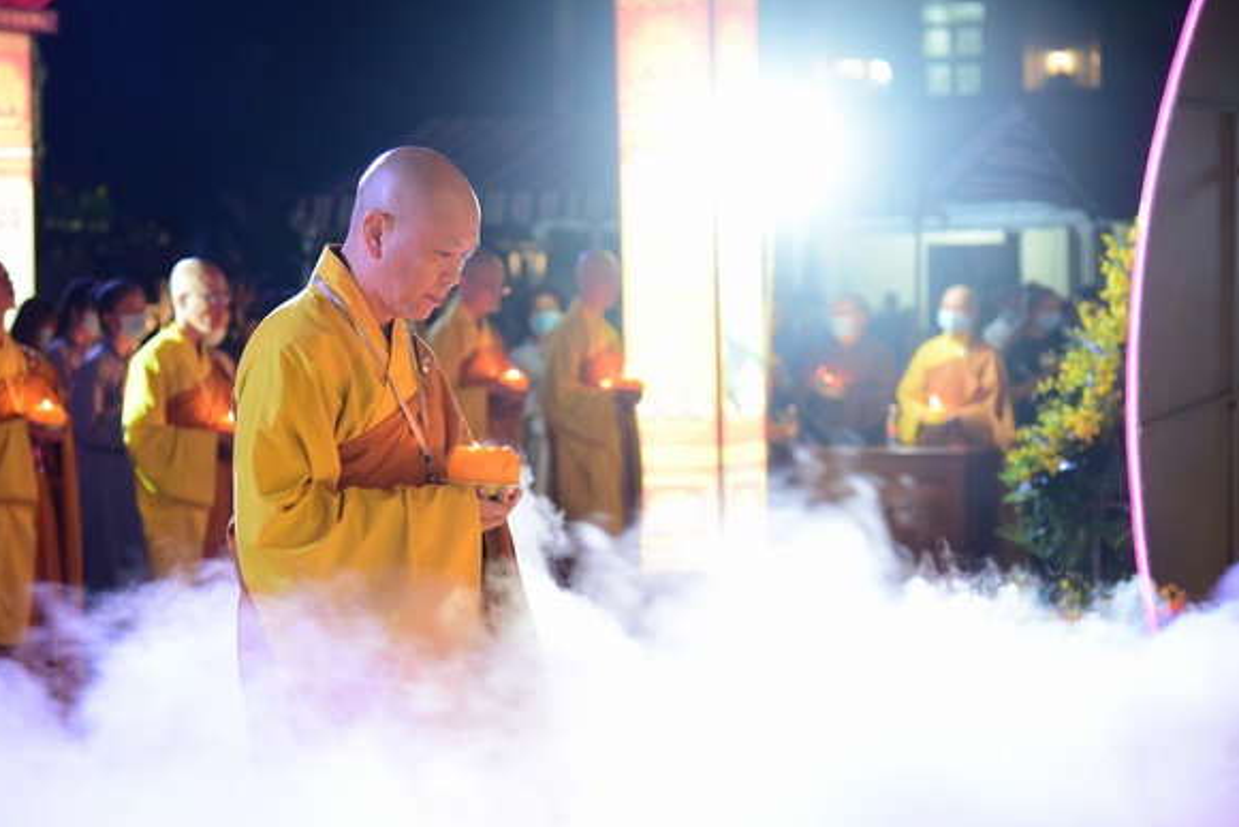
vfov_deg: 16.3
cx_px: 547
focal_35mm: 84
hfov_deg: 24.2
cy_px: 389
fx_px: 2892
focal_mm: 75
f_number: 4
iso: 2000
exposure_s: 1/40
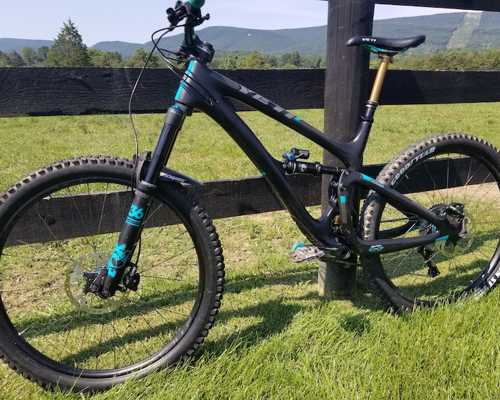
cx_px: 270
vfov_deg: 51.5
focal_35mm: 28
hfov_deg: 62.1
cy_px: 198
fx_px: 414
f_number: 1.7
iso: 50
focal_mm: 4.25
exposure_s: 1/1520
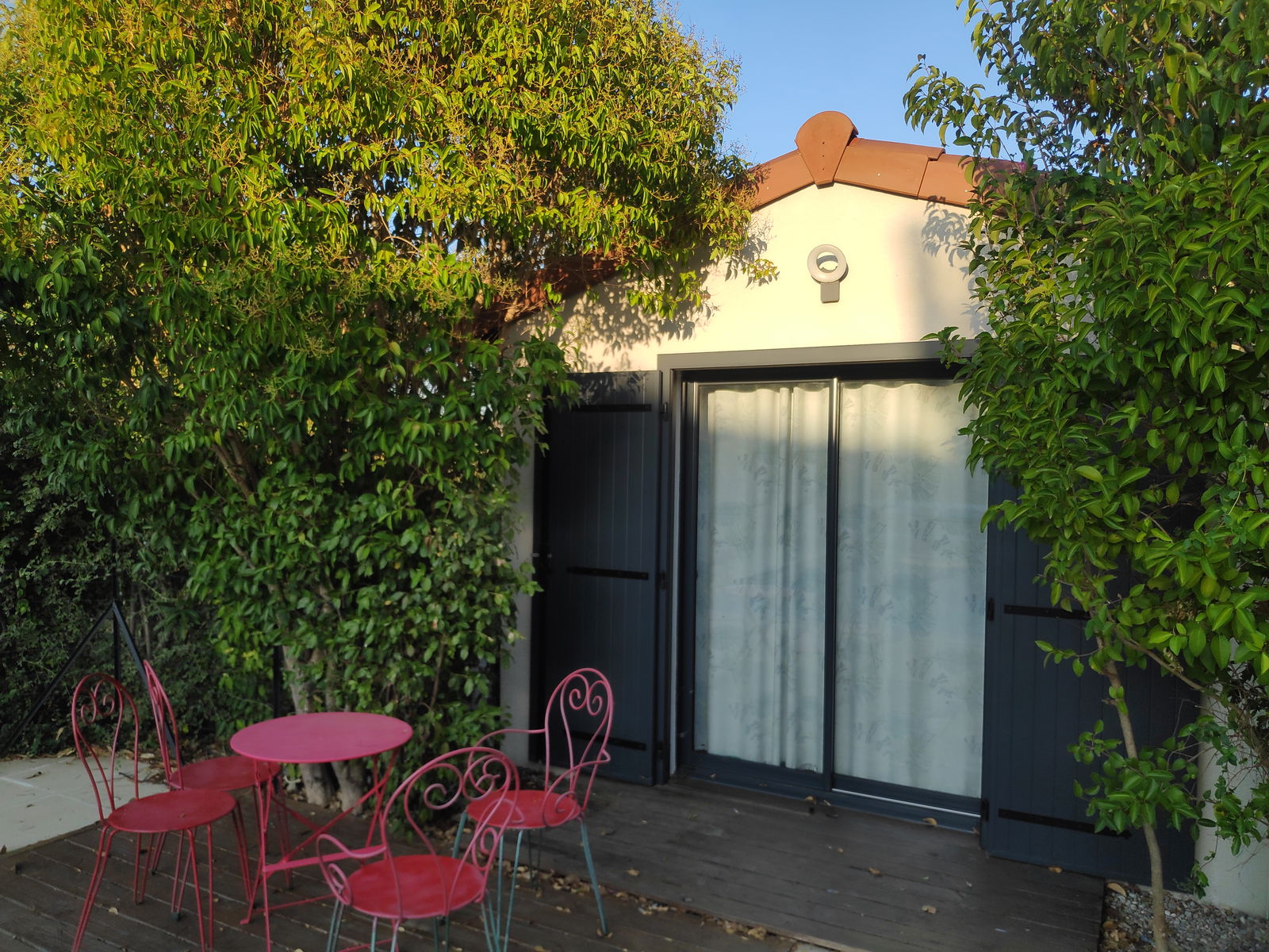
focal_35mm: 20
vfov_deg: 66.0
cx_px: 634
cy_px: 476
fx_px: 733
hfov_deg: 81.7
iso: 100
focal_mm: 3.94
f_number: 1.9
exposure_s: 1/830
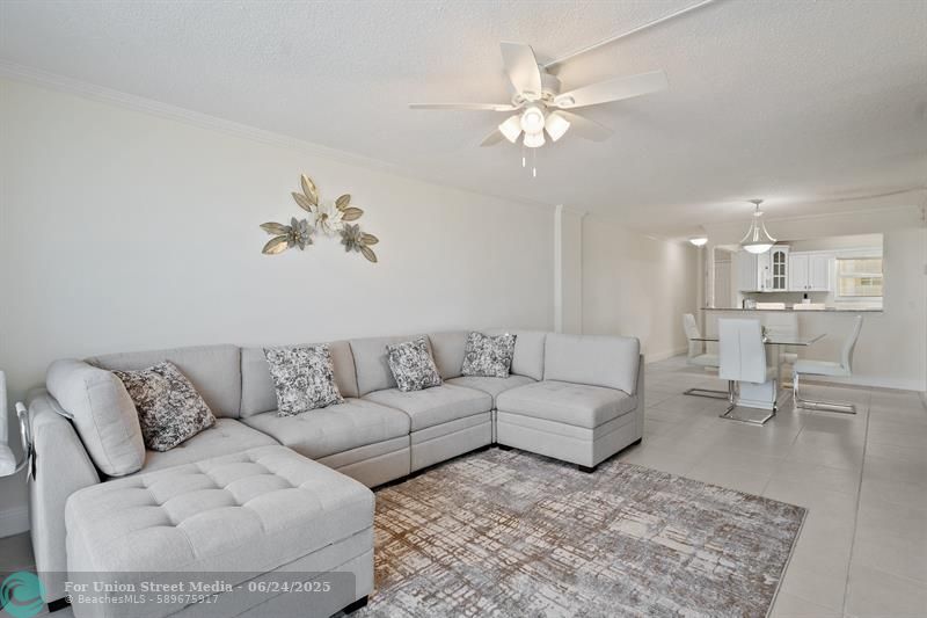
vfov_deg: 70.4
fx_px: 438
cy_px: 309
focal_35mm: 17
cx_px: 464
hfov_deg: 93.3
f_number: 8
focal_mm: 11.5
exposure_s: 1/20
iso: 1000
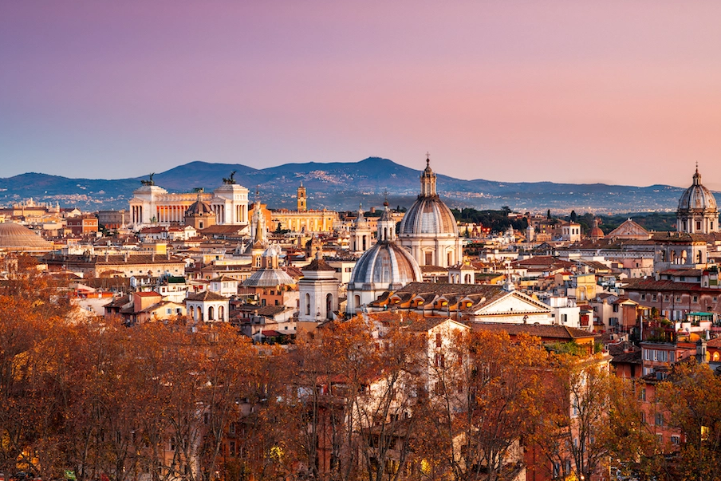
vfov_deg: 14.6
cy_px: 231
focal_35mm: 94
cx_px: 371
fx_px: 1883
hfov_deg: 21.7
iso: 64
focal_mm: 85
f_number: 8
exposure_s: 1.6
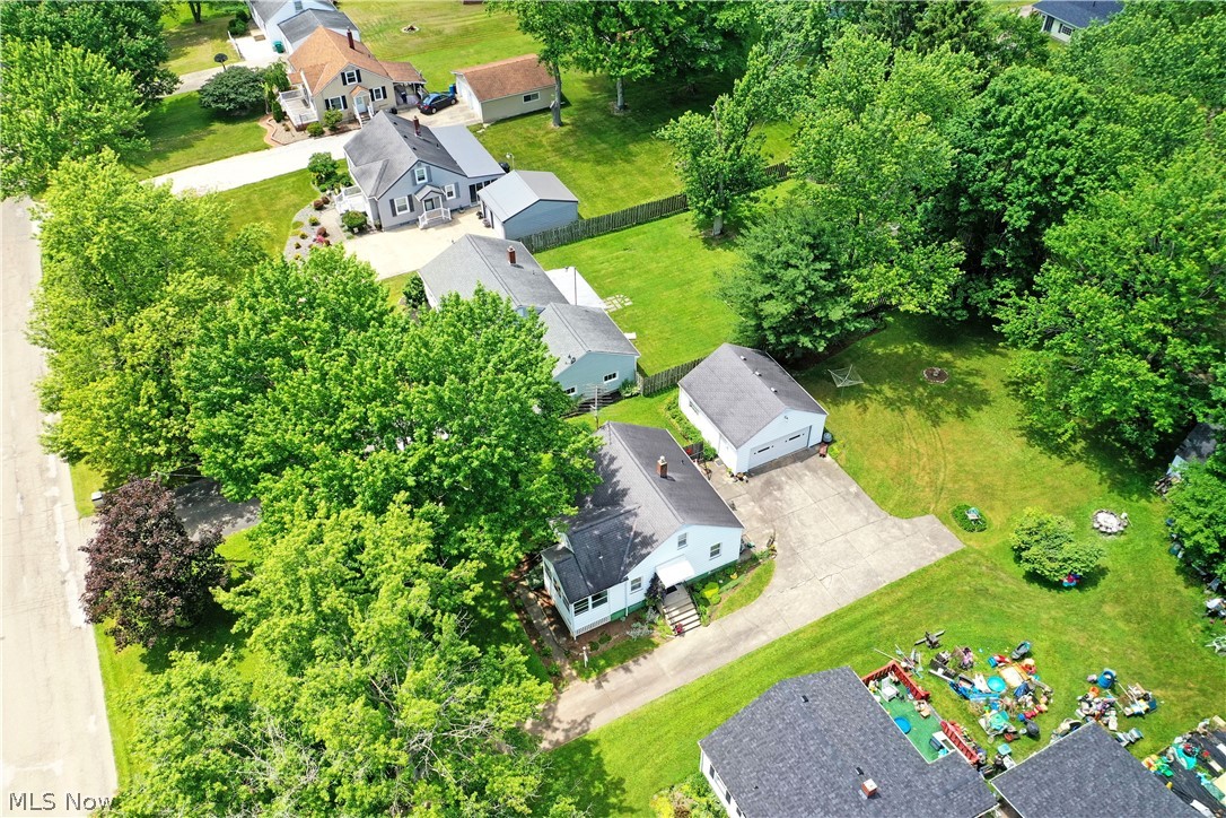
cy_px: 409
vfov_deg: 46.4
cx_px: 613
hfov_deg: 65.5
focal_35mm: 28
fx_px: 953
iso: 100
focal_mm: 10.26
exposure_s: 1/160
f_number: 4.5
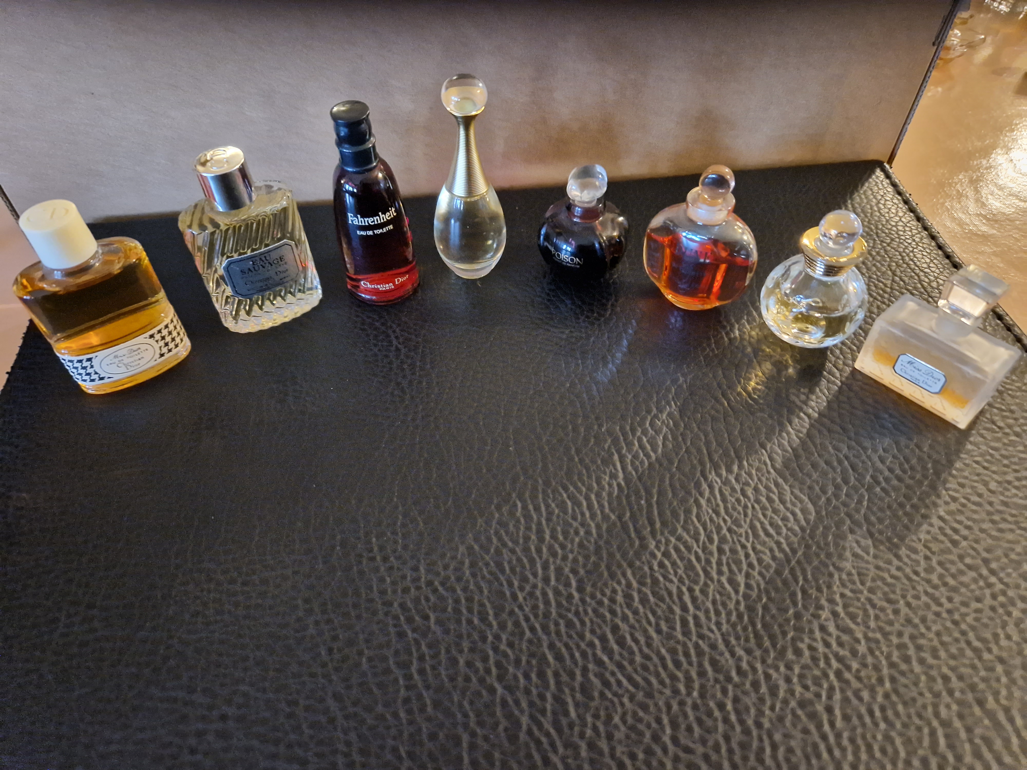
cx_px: 514
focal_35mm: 23
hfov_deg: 73.9
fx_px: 682
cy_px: 385
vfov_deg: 58.9
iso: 800
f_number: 1.8
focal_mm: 5.4
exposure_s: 1/25
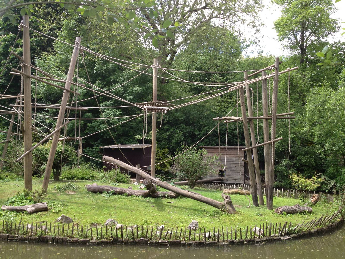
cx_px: 172
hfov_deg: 52.6
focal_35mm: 35
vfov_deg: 40.7
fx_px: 349
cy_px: 130
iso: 50
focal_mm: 4.28
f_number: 2.4
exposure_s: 1/319
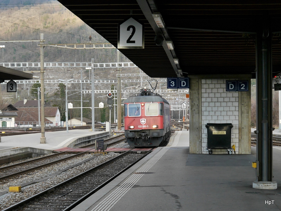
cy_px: 106
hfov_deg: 39.7
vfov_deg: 30.3
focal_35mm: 48
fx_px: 390
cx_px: 140
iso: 160
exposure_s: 1/100
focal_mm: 24
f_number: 4.5
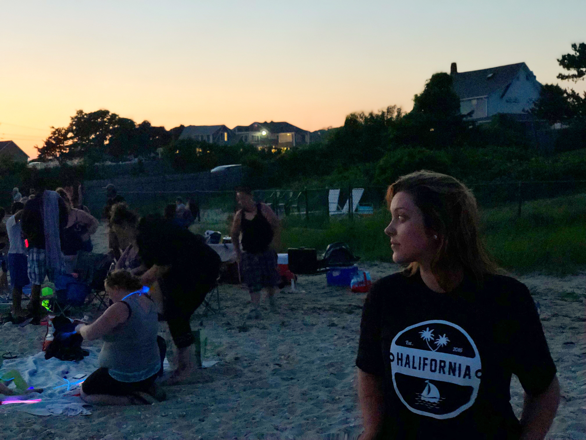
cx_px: 293
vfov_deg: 28.0
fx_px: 880
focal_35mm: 52
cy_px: 220
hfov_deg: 36.8
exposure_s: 1/11
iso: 160
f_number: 2.4
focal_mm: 6
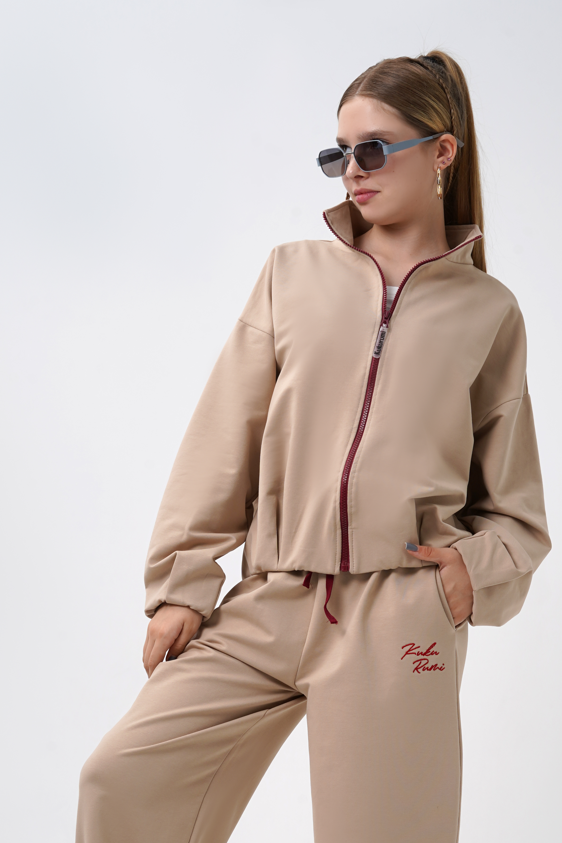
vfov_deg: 23.9
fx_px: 1967
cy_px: 650
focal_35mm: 84
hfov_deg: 16.3
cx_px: 245
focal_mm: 50
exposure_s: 1/160
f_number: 11
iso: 100
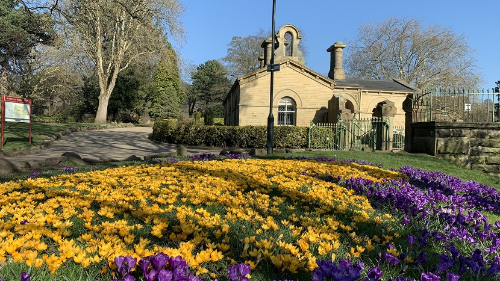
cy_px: 154
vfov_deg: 40.1
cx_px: 249
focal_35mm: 29
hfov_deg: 66.1
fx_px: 385
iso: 25
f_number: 1.8
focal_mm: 4.25
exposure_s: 1/1350
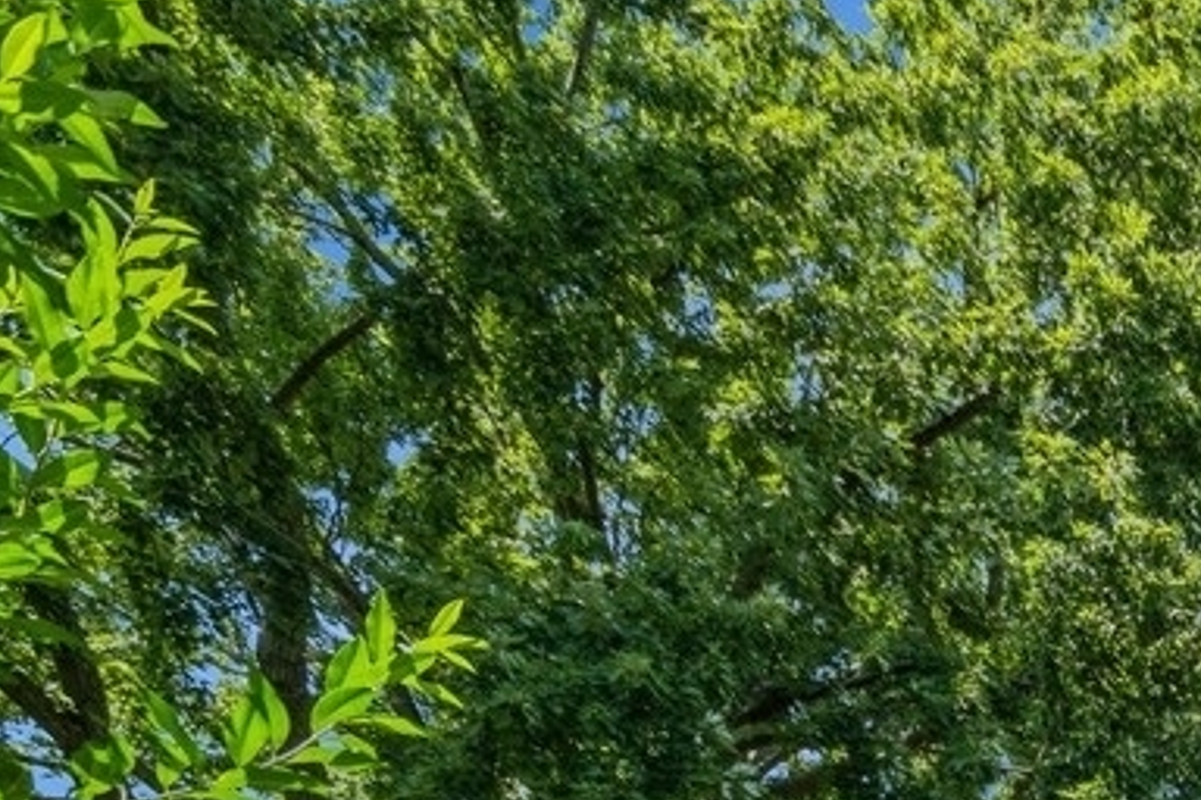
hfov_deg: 22.9
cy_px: 1634
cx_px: 2121
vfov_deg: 17.8
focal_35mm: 50
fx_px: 1668
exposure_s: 1/100
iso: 100
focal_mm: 12
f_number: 10
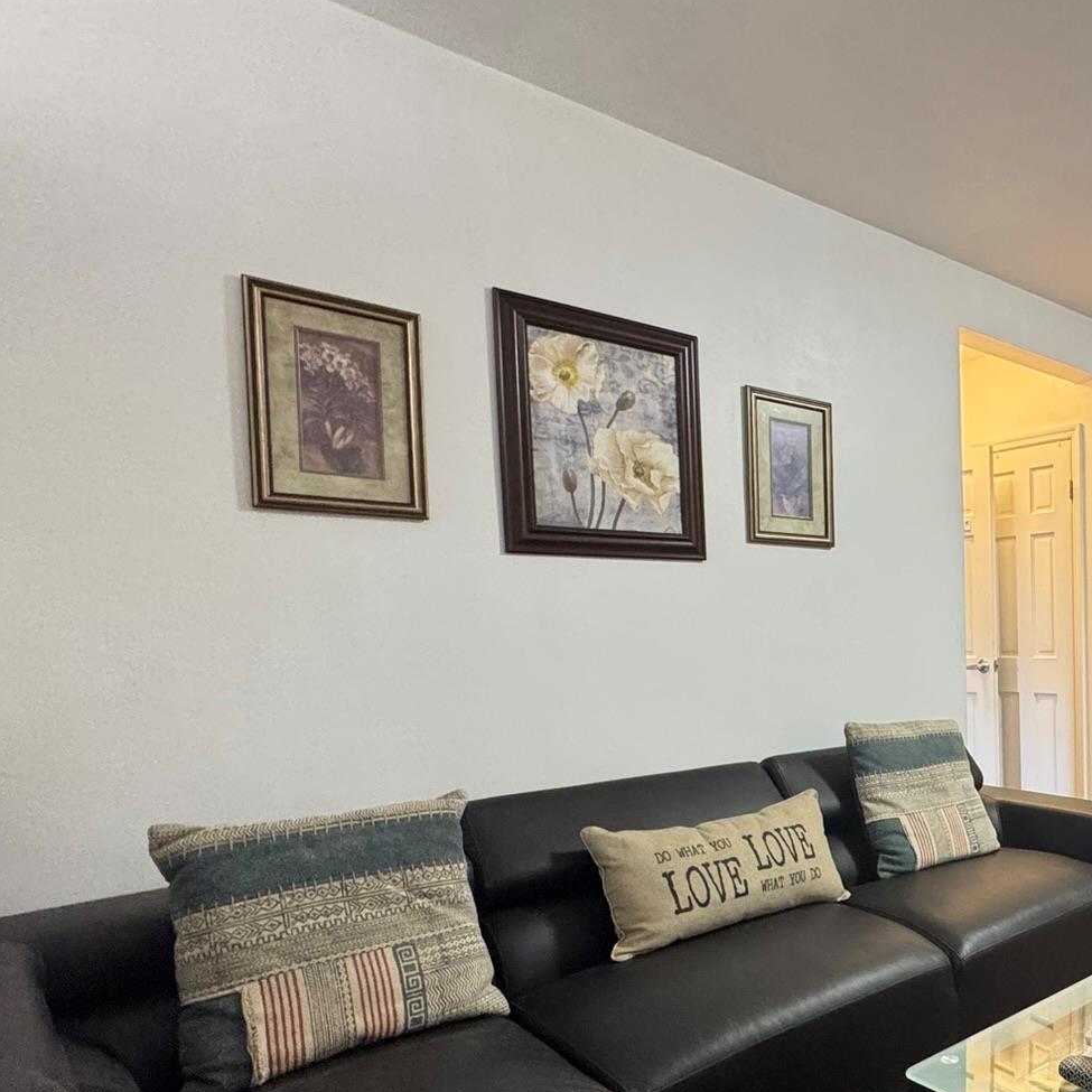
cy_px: 674
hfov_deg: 51.5
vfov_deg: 60.2
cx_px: 1038
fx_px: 928
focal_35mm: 26
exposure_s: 1/60
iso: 500
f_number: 2.2
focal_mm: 2.22
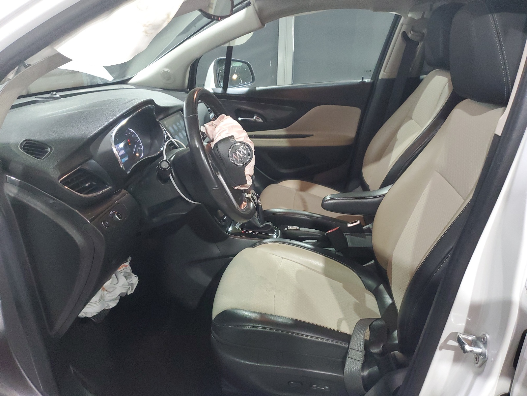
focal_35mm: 26
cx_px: 264
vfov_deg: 53.1
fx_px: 396
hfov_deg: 67.3
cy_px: 198
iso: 376
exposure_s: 1/60.2
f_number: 1.5
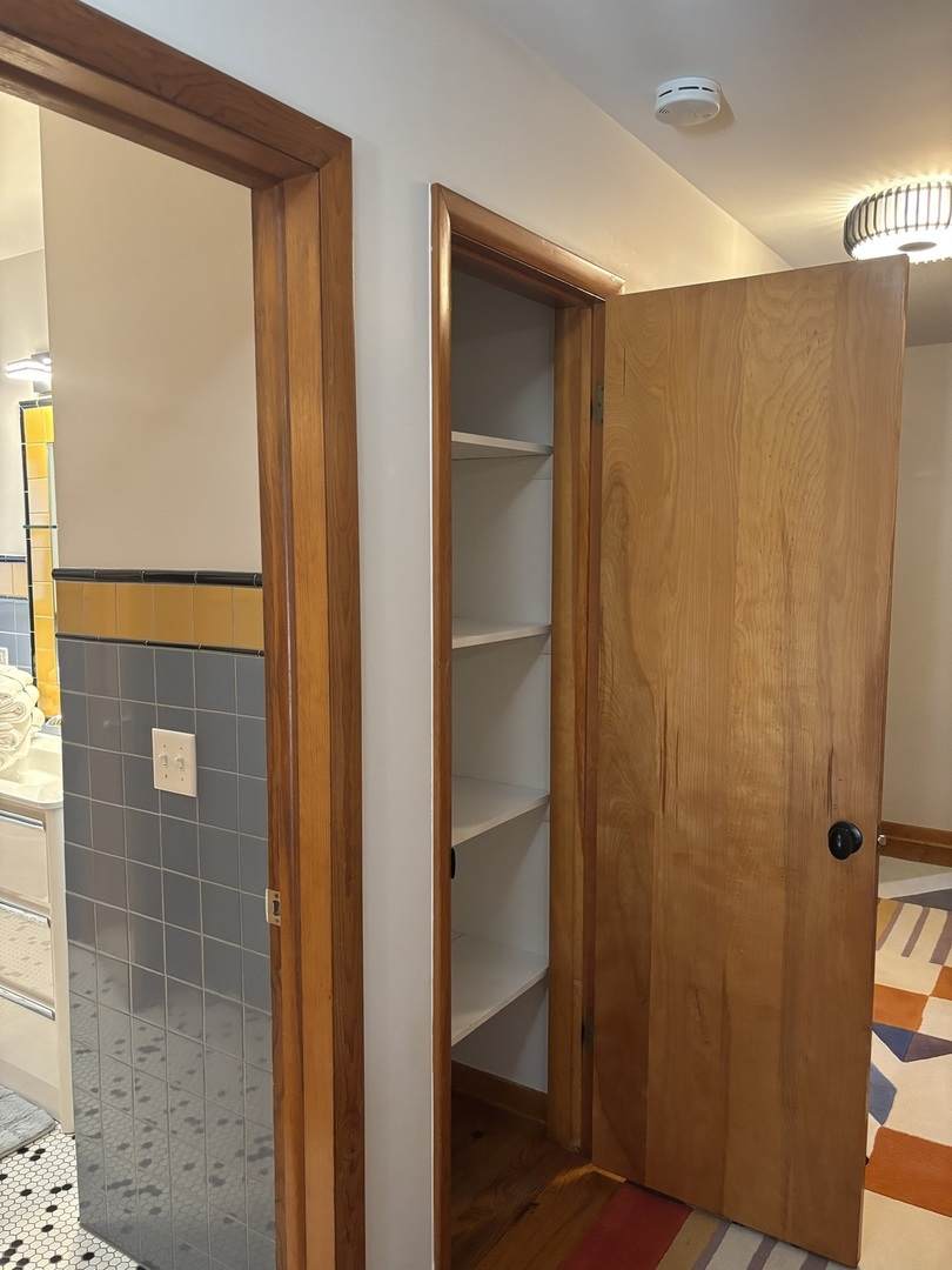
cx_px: 476
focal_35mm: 26
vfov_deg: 67.3
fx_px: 953
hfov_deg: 53.1
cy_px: 635
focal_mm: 5.96
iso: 400
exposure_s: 1/60
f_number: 1.6
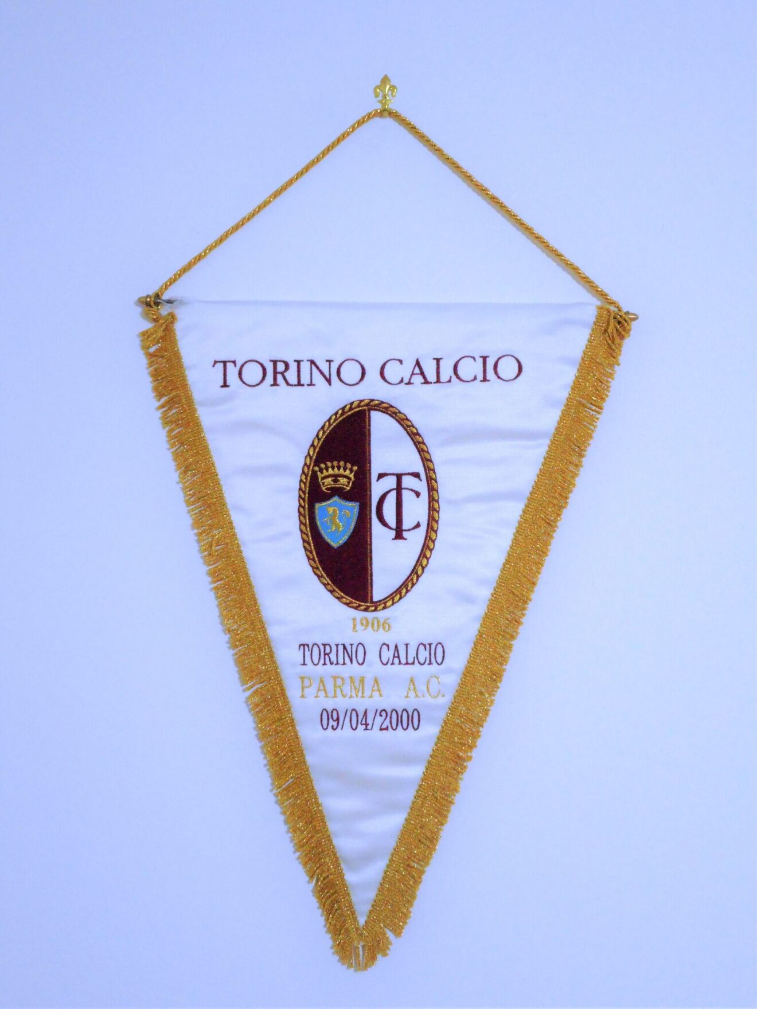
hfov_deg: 28.6
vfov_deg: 37.5
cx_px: 378
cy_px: 504
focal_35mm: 51
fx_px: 1487
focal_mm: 9.1
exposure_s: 1/8
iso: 560
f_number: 4.9
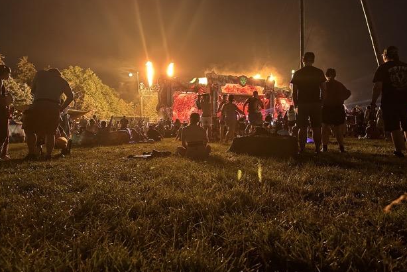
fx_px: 294
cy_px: 120
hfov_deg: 69.4
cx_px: 203
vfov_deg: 49.5
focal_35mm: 26
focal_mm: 6.86
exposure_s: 1/30
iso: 1250
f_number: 1.78
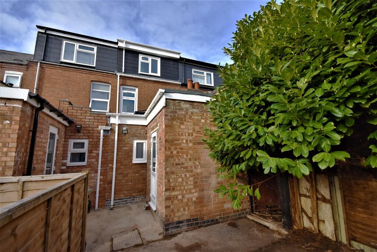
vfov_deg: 77.3
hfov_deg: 100.4
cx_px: 188
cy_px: 126
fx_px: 157
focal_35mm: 15
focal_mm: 10
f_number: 8
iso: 400
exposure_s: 1/500
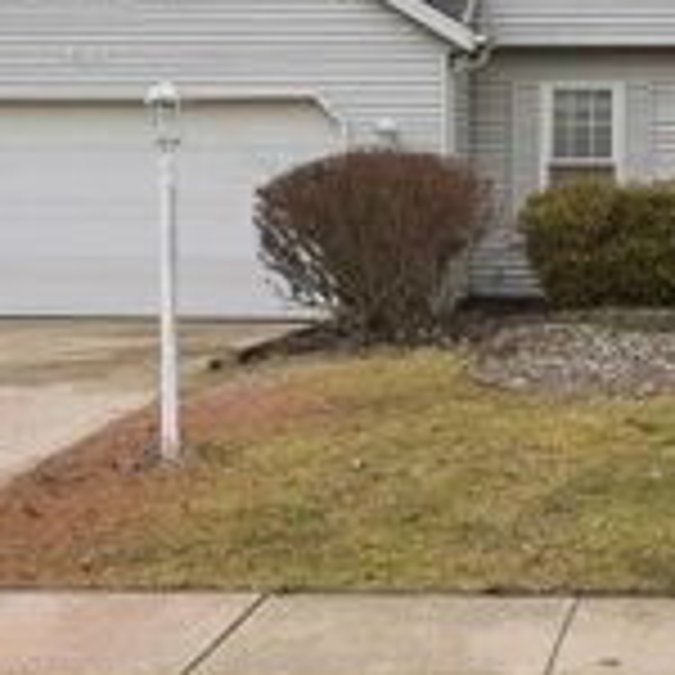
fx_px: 1809
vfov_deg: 20.5
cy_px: 2
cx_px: 621
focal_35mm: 82
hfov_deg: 20.7
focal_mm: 19.5
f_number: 4
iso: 100
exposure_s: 1/200
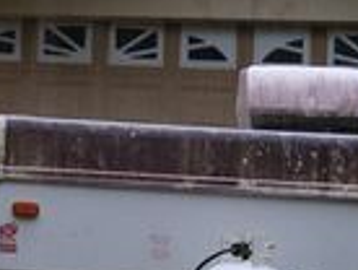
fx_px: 1513
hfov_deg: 13.2
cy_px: 9
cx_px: -42
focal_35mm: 146
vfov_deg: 10.1
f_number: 3.6
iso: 400
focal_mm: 27.9
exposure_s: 1/100
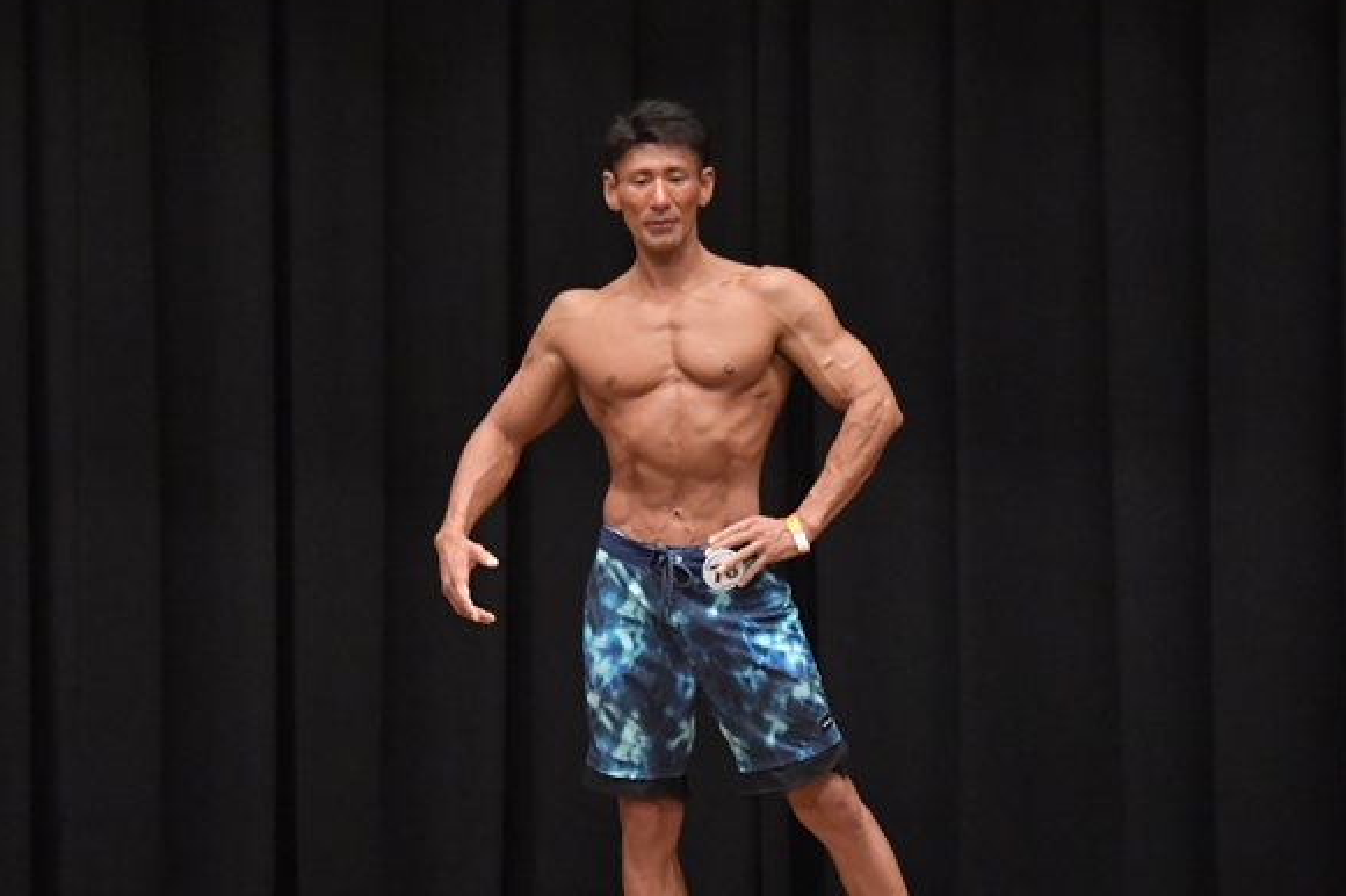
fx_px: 10836
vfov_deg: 4.7
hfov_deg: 7.1
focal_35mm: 290
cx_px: 748
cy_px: 566
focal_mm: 145
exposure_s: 1/400
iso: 6400
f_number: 5.6
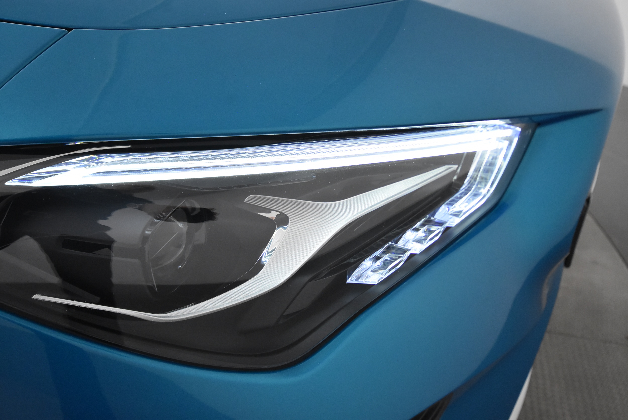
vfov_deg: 43.7
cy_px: 210
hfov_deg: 61.9
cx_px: 314
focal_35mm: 30
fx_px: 524
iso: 4000
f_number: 5.6
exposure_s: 1/60
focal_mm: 20
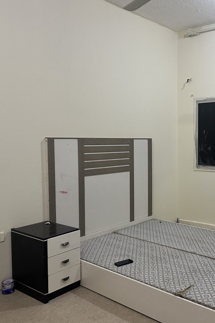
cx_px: 174
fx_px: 305
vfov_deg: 55.8
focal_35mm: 34
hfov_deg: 37.4
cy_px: 161
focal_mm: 6.86
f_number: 1.78
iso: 320
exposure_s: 1/60
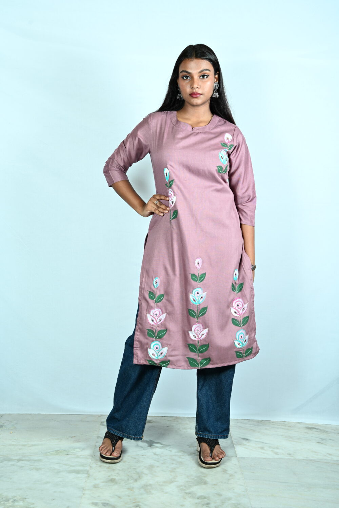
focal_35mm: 58
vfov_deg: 34.5
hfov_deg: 23.4
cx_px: 170
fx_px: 819
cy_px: 254
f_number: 7.1
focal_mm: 58
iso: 100
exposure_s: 1/160
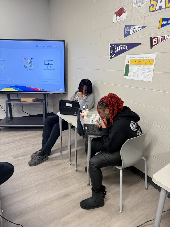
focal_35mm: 24
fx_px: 157
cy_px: 114
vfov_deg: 71.6
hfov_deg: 56.8
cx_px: 85
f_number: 1.78
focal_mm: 6.76
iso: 160
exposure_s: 1/60
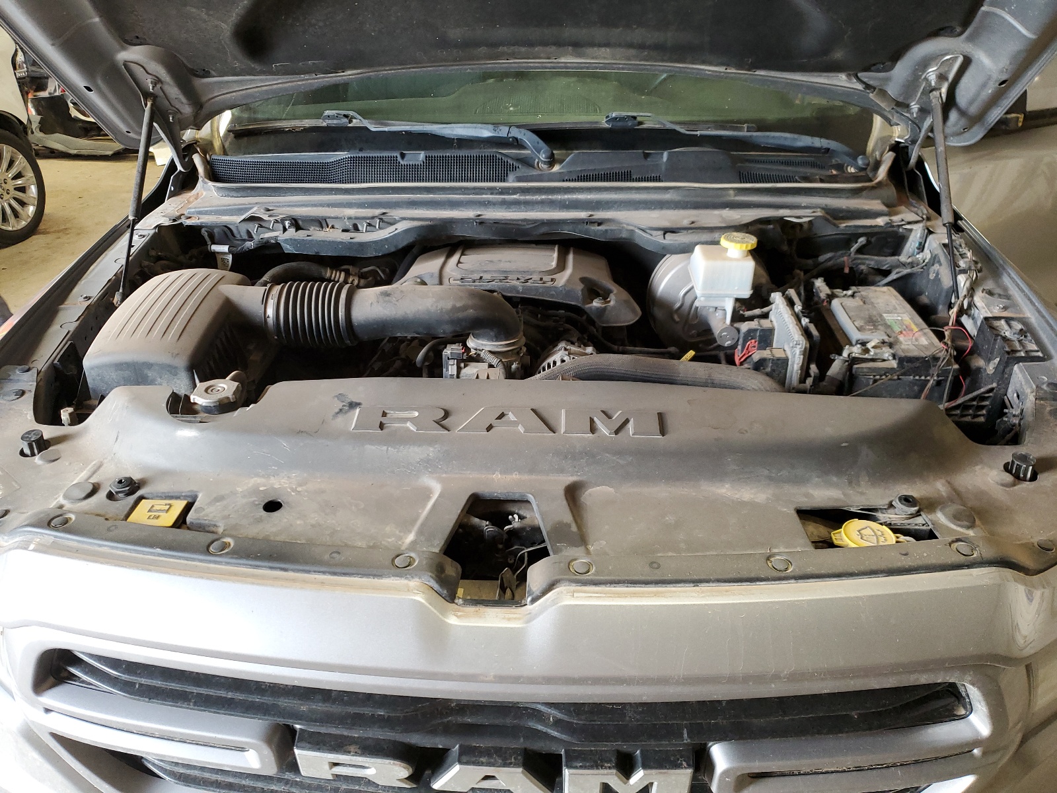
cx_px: 528
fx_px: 794
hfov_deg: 67.3
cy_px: 396
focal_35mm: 26
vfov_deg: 53.1
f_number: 1.5
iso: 148
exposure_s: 1/60.2
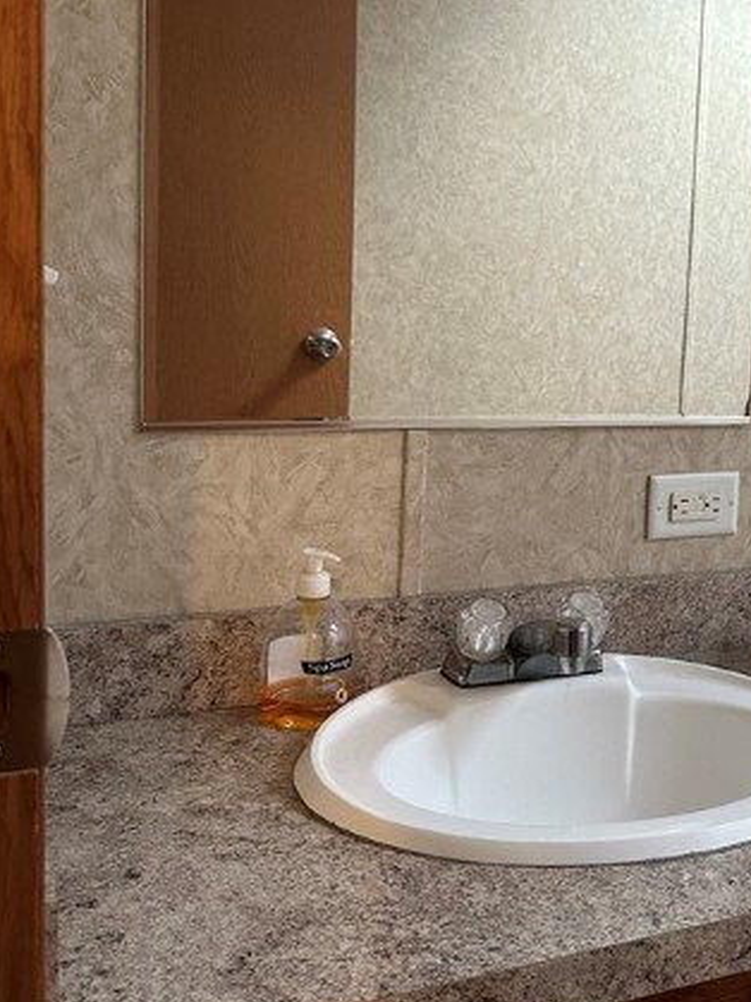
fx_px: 1273
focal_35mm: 44
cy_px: 416
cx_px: 663
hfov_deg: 31.5
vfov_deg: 42.8
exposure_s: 1/60
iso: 320
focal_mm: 6.86
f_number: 1.78
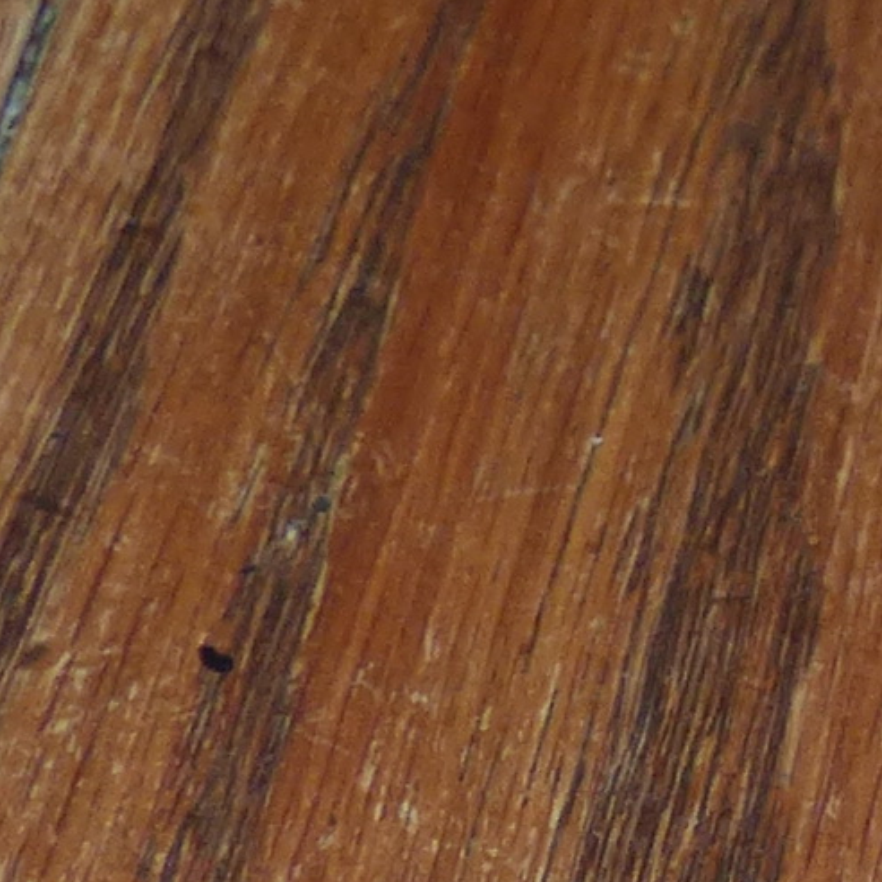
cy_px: 1391
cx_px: 1604
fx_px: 3776
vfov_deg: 12.5
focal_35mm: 131
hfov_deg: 12.2
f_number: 2.8
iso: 100
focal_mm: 3.58
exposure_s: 1/50
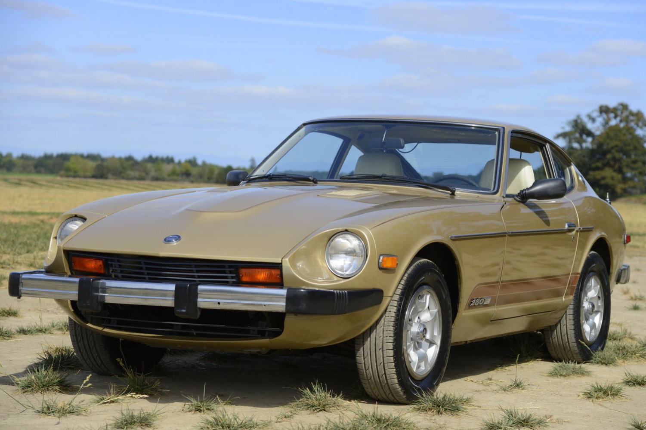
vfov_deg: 15.9
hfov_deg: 23.6
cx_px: 323
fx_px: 1543
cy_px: 215
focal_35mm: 86
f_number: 6.3
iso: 160
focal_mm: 86
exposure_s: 1/800
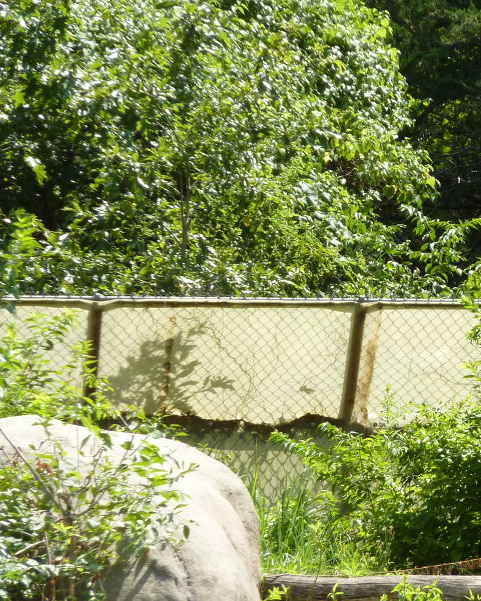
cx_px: 506
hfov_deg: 4.1
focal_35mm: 381
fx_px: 6778
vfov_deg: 5.1
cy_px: 344
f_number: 4.6
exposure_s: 1/500
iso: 200
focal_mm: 37
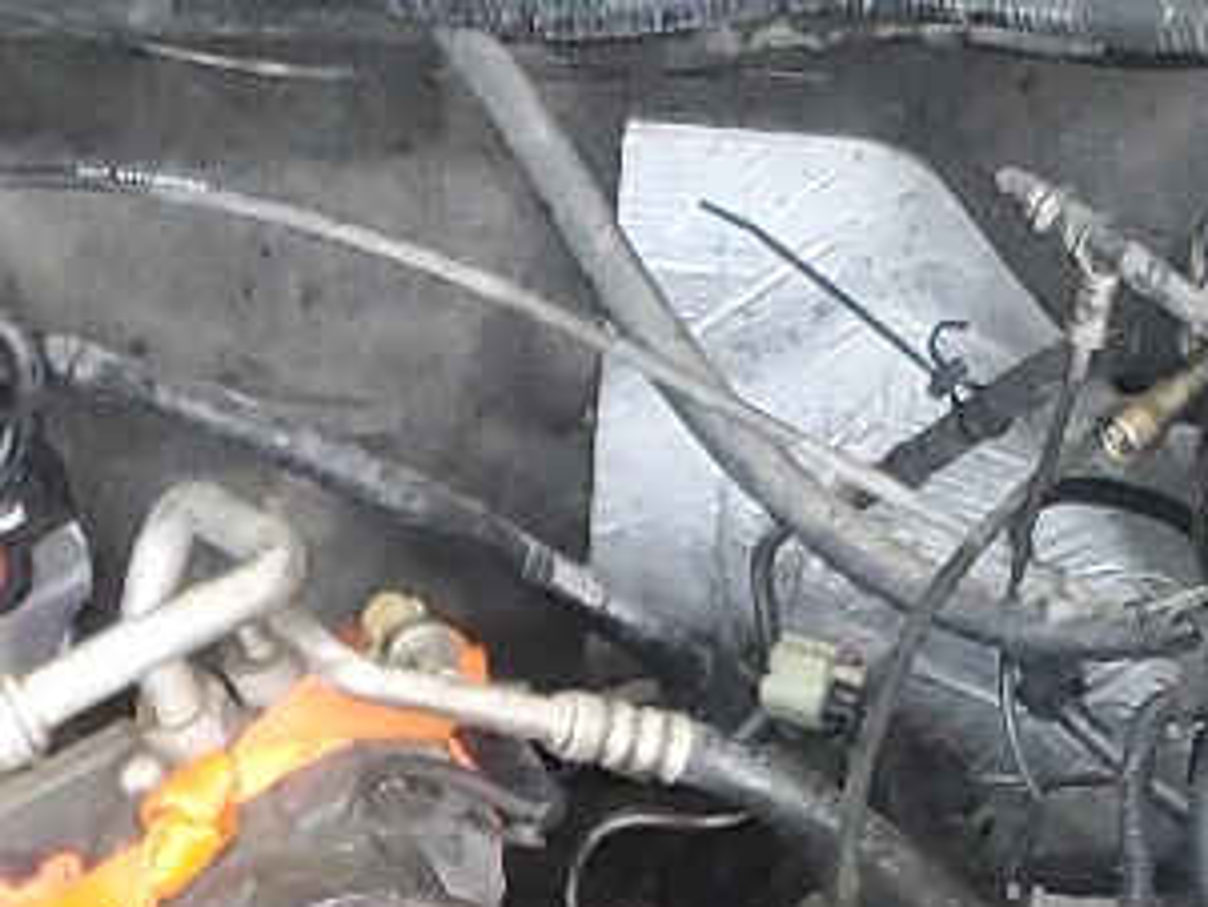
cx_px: 449
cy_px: 1734
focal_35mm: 138
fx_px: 4818
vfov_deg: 10.1
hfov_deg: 14.3
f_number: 1.5
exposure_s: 1/60.2
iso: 305
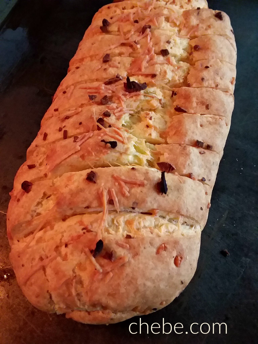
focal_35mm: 29
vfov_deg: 61.7
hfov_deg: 48.2
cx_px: 129
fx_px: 288
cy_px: 172
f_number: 1.9
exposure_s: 1/15
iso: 200
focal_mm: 2.47
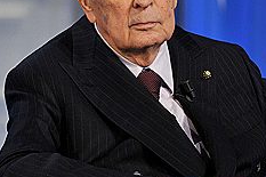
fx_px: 4437
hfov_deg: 3.4
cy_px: 77
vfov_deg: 2.3
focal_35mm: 601
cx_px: 287
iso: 2000
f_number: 5.6
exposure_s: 1/200
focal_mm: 200
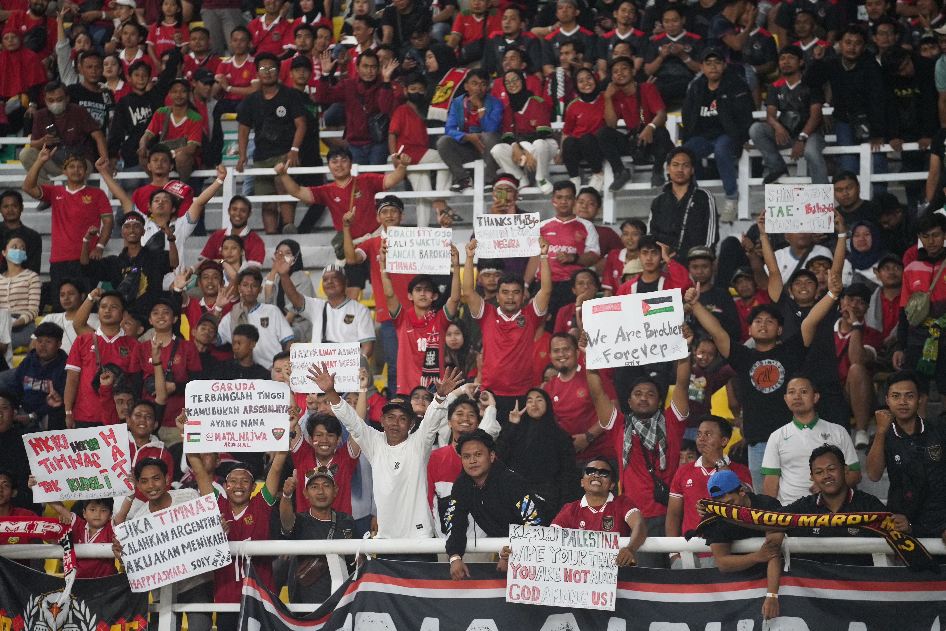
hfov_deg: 11.3
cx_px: 473
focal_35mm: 182
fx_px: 4782
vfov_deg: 7.5
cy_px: 316
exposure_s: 1/250
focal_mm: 182
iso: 6400
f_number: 2.8
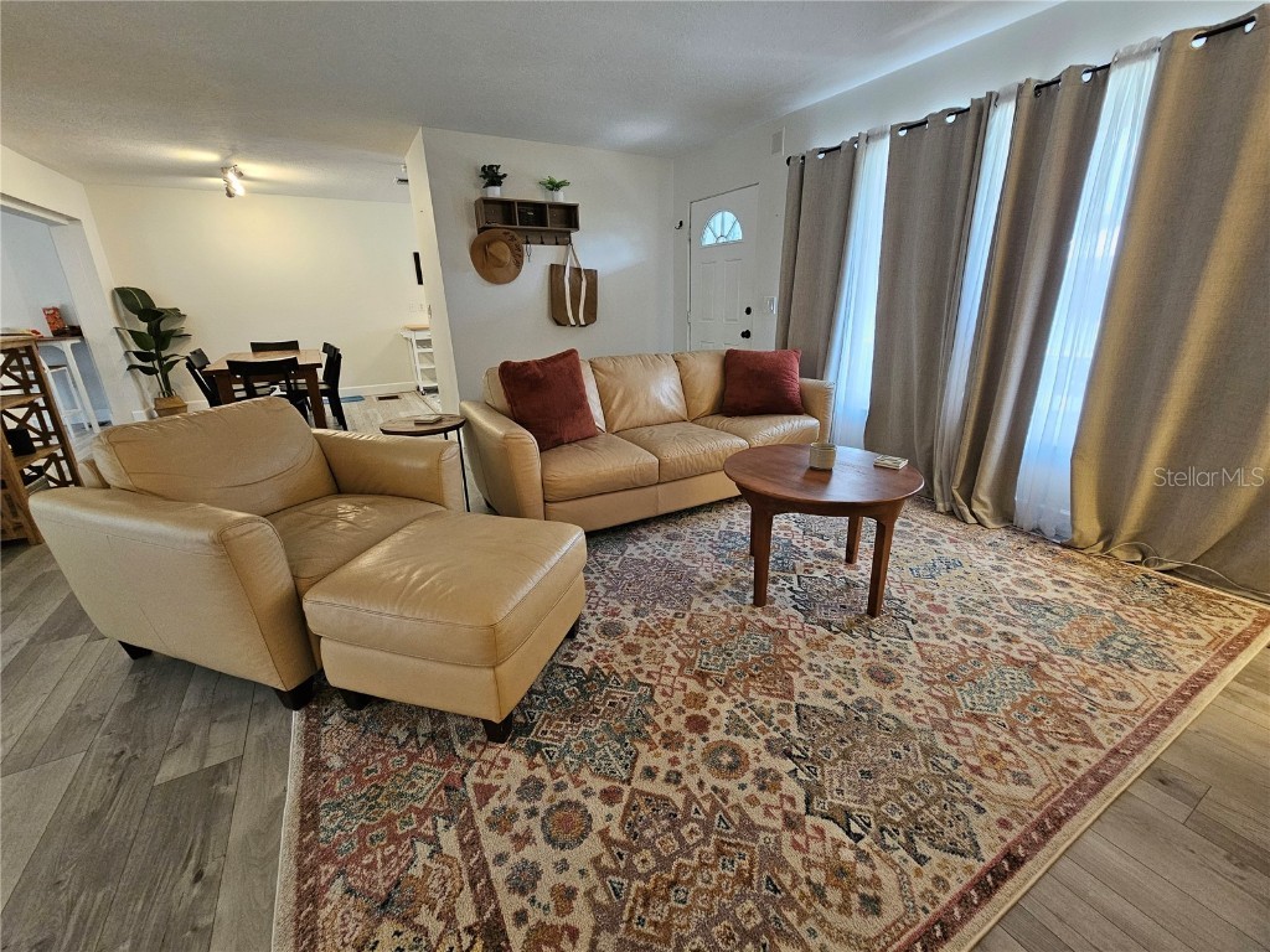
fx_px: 477
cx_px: 635
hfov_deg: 106.2
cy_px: 476
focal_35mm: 13
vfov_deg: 89.9
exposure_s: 1/40
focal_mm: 2.2
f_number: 2.2
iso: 400
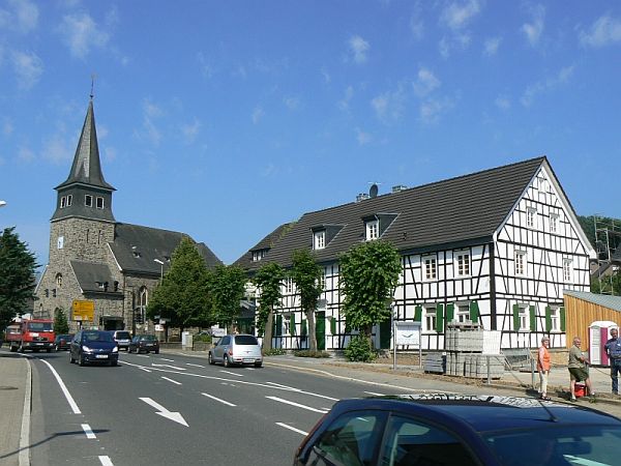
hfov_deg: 51.4
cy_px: 233
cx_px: 310
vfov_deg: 39.7
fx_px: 646
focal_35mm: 36
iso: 80
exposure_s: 1/500
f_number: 7.1
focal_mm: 6
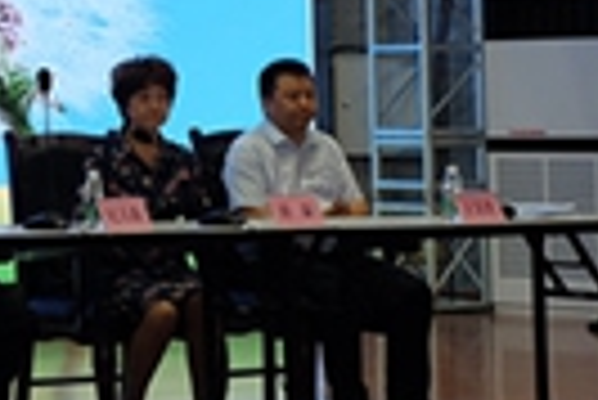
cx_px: -490
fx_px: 2262
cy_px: -4
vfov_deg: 10.0
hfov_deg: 13.5
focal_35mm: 136
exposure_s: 1/60
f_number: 4
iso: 640
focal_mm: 22.2
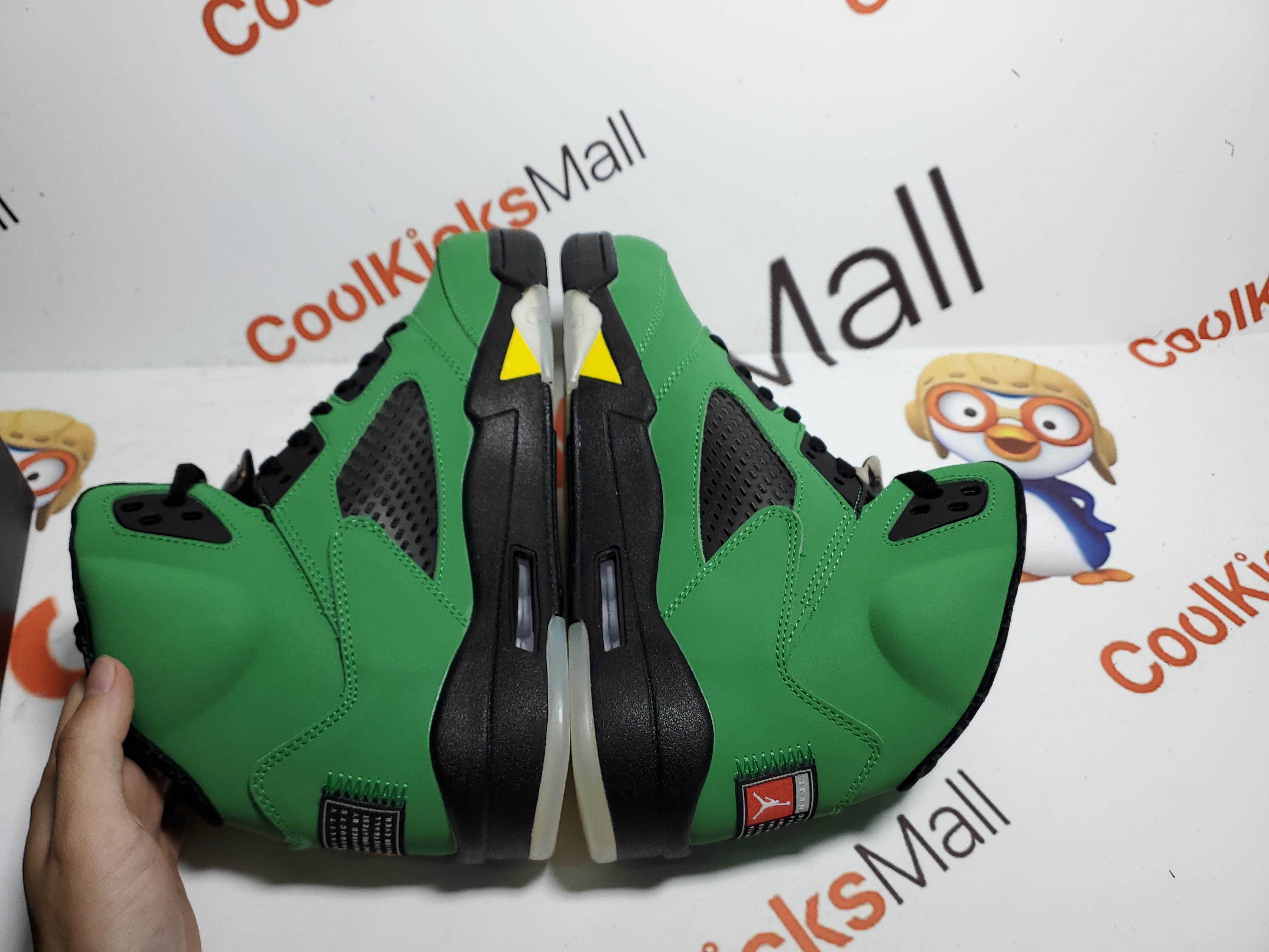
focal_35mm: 26
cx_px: 634
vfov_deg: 53.1
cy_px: 476
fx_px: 953
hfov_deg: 67.3
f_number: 1.5
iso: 50
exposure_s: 1/461
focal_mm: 4.3
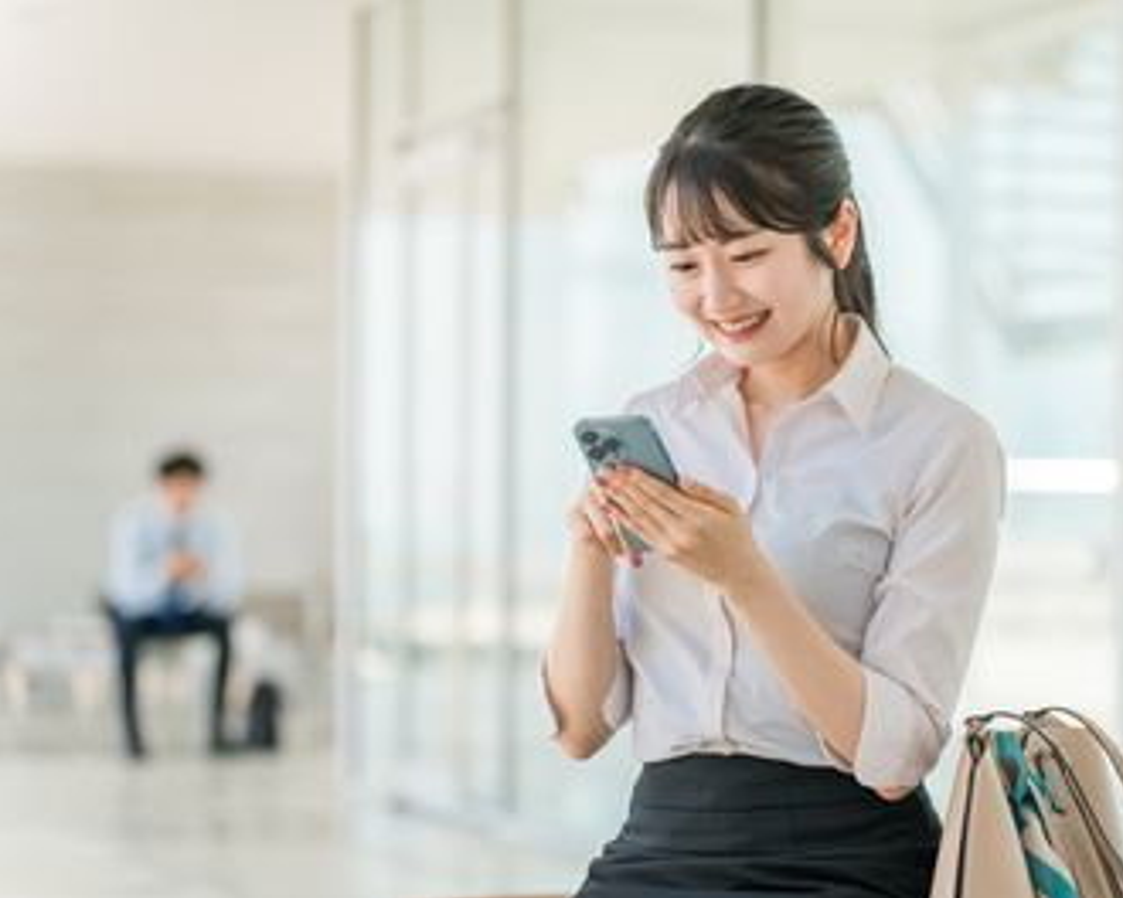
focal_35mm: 107
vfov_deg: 14.4
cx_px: 670
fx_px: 3556
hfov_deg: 17.9
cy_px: 451
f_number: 2.8
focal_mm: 94
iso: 250
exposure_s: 1/2000
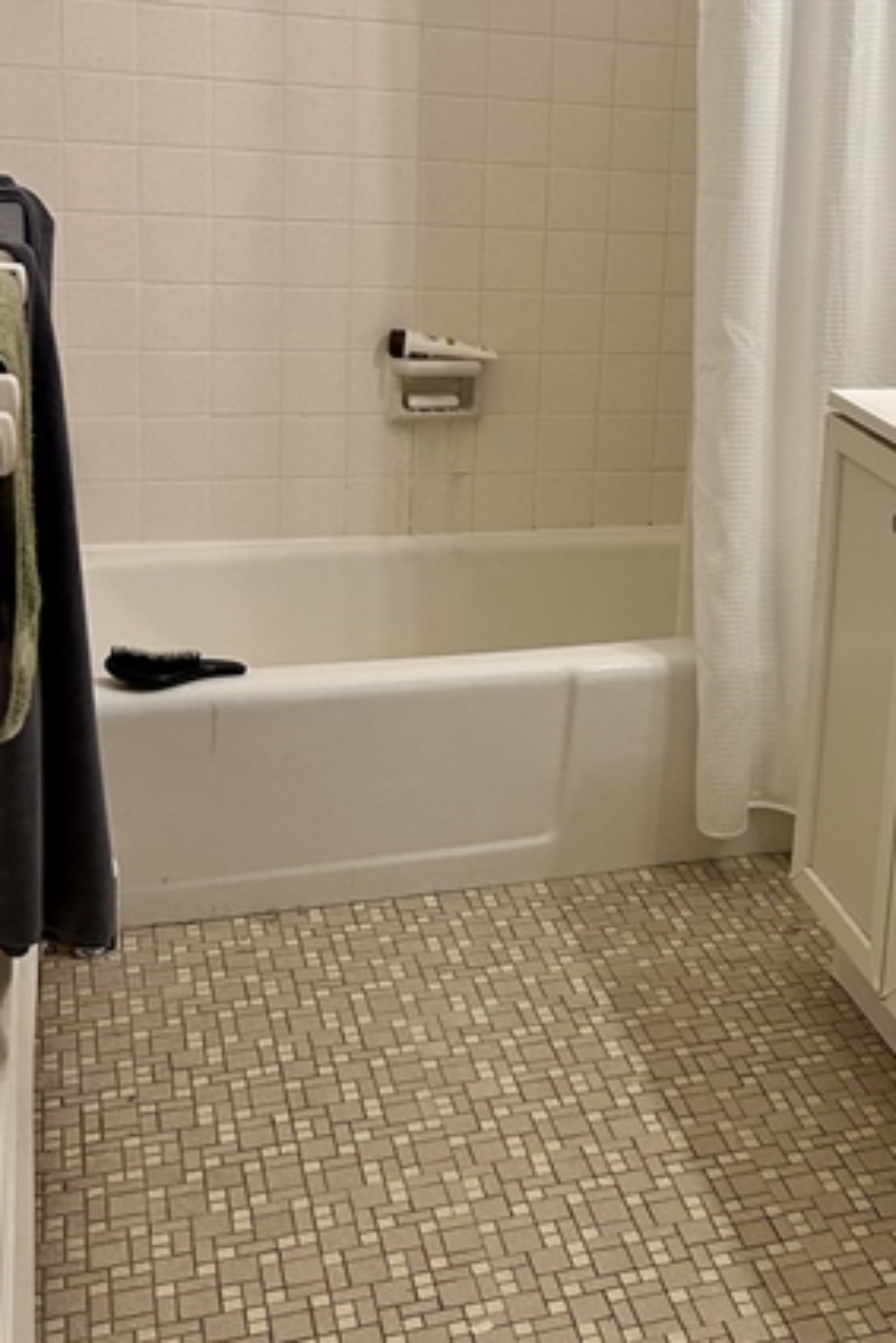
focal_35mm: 49
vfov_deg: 39.9
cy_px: 453
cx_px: 830
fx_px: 1828
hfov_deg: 26.5
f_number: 1.5
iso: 100
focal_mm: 5.7
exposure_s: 1/120
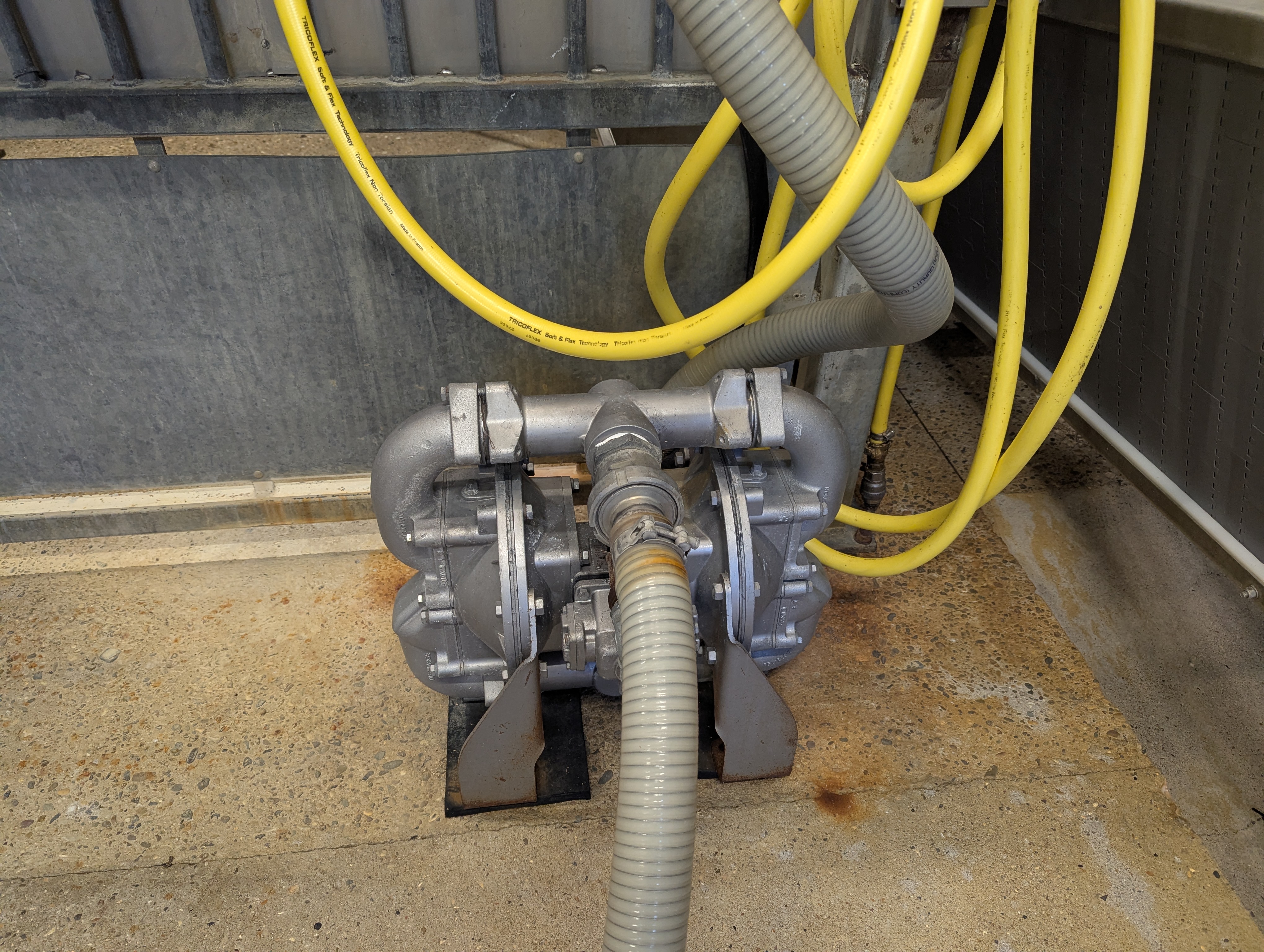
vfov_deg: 56.9
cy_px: 476
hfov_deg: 71.5
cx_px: 632
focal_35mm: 24
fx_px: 878
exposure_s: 1/100
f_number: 1.85
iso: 313
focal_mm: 6.81
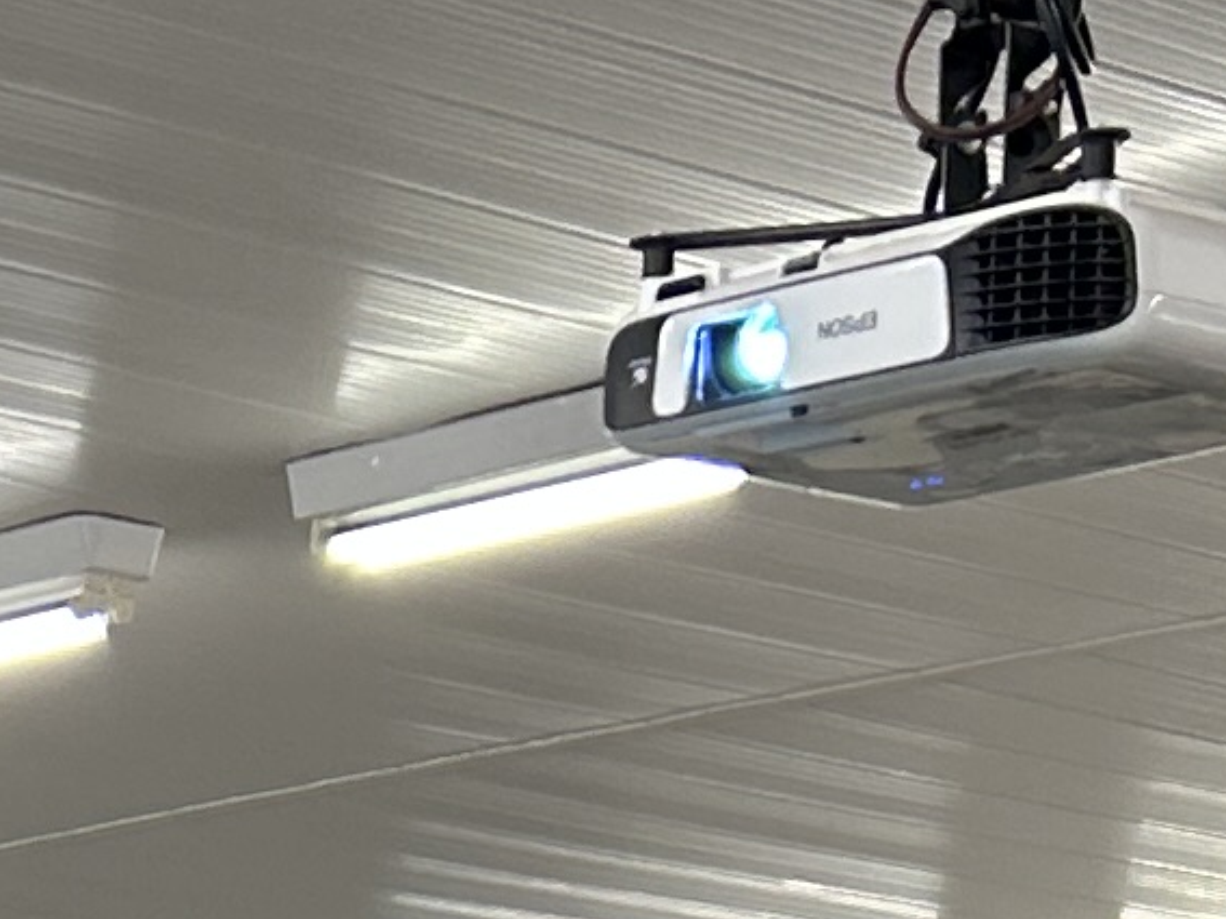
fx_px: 6551
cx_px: -716
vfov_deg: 7.4
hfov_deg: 10.3
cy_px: 2344
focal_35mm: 185
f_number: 1.5
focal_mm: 5.7
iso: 64
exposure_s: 1/60
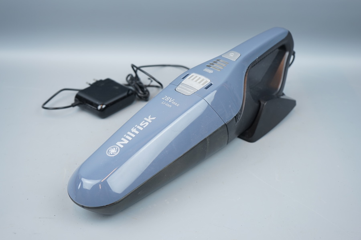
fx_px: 421
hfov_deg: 46.4
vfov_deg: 31.9
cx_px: 180
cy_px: 120
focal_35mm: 42
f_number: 4.5
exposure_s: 1/60
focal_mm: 42
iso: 125
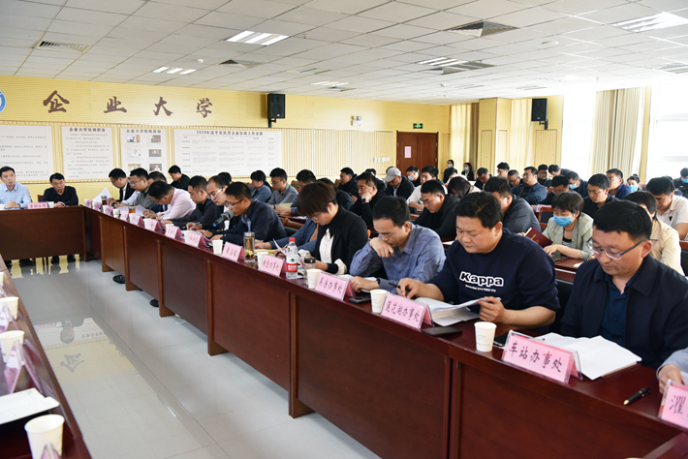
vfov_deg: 43.6
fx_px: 574
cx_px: 344
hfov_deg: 61.9
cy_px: 230
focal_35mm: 30
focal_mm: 30
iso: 1600
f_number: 4.5
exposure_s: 1/100
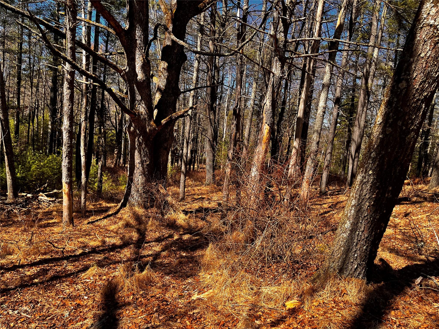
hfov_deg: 67.3
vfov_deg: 53.1
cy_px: 164
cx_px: 220
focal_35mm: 26
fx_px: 330
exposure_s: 1/1355
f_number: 1.6
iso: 50
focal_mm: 5.1
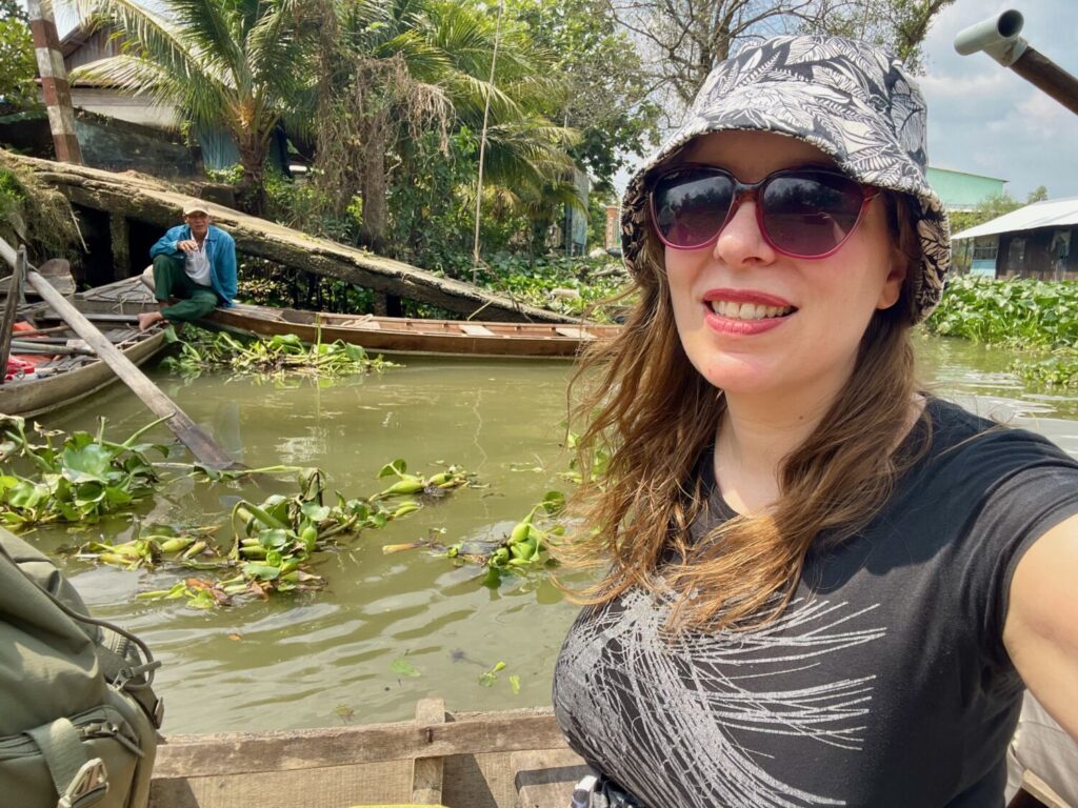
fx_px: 716
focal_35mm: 23
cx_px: 539
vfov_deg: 58.9
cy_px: 404
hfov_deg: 73.9
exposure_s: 1/316
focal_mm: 2.71
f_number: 2.2
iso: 25
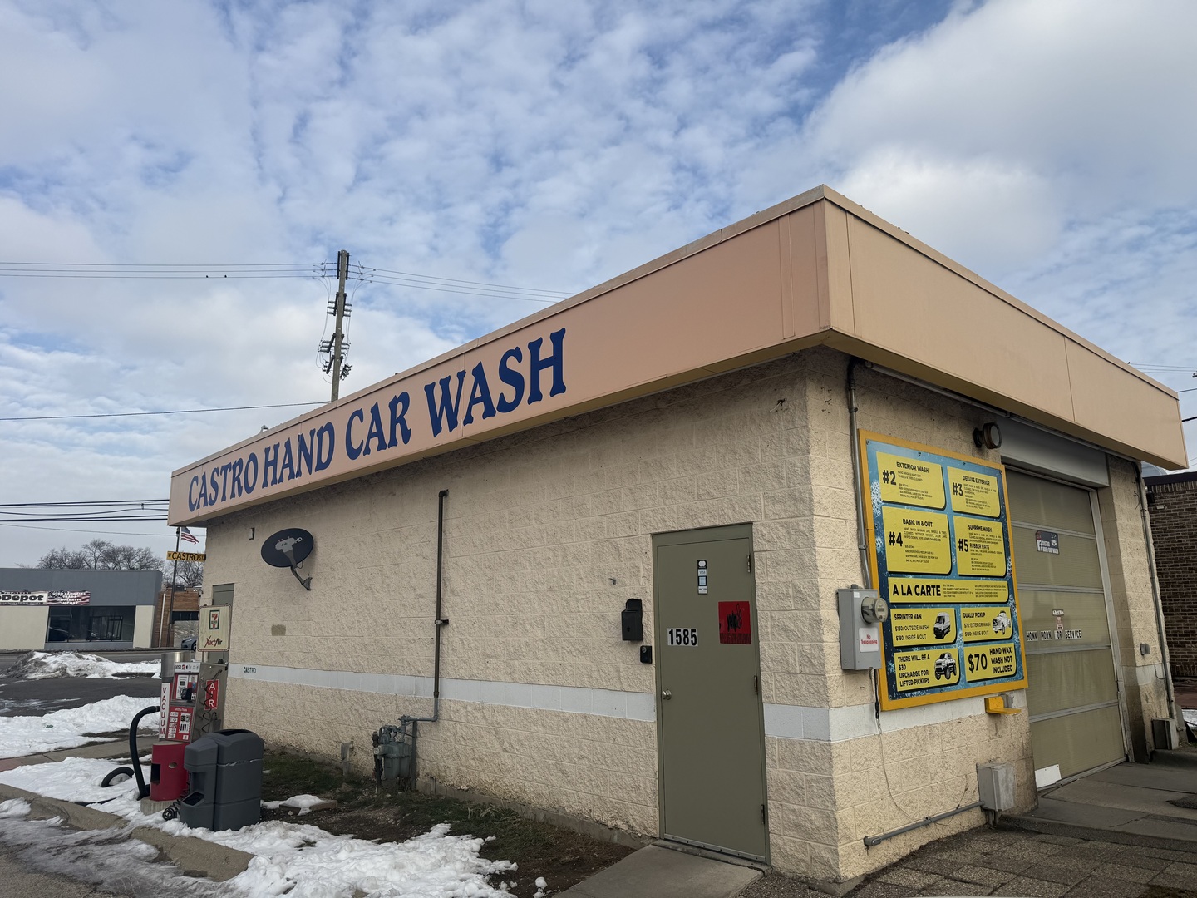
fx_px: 830
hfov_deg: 71.6
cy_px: 449
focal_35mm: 24
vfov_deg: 56.8
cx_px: 598
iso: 80
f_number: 1.78
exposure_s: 1/4975
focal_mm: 6.76
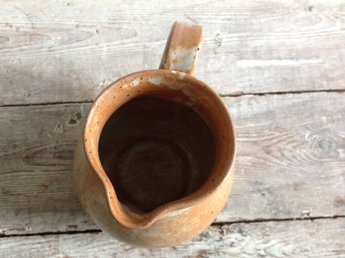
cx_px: 148
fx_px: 398
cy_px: 145
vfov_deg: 35.8
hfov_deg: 46.7
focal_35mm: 40
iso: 125
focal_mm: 4.28
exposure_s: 1/15
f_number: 2.4
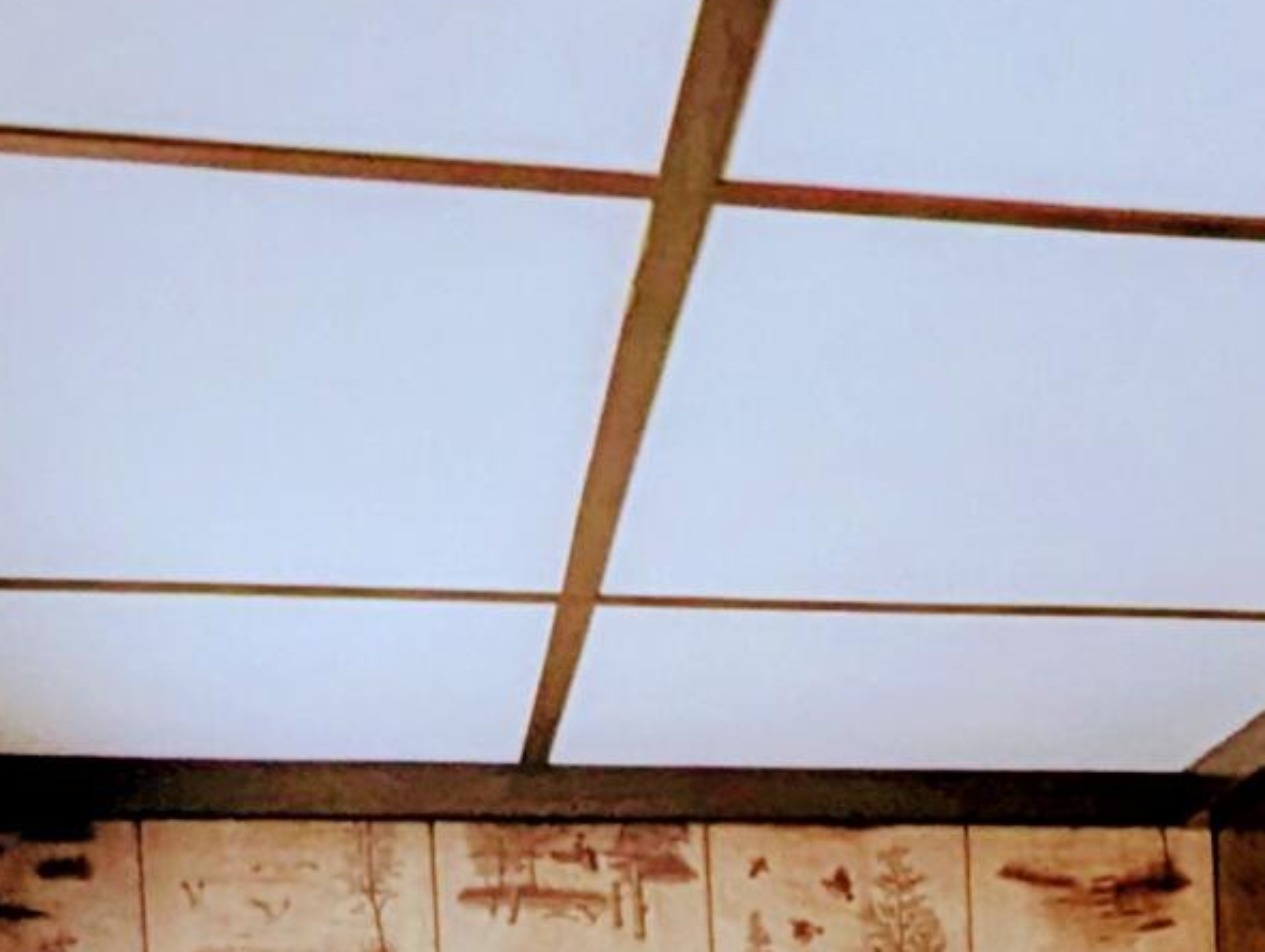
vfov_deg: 19.8
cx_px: 1417
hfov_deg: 26.8
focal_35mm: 66
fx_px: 2415
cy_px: 1357
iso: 47
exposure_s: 1/51.6
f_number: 2.2
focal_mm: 1.95
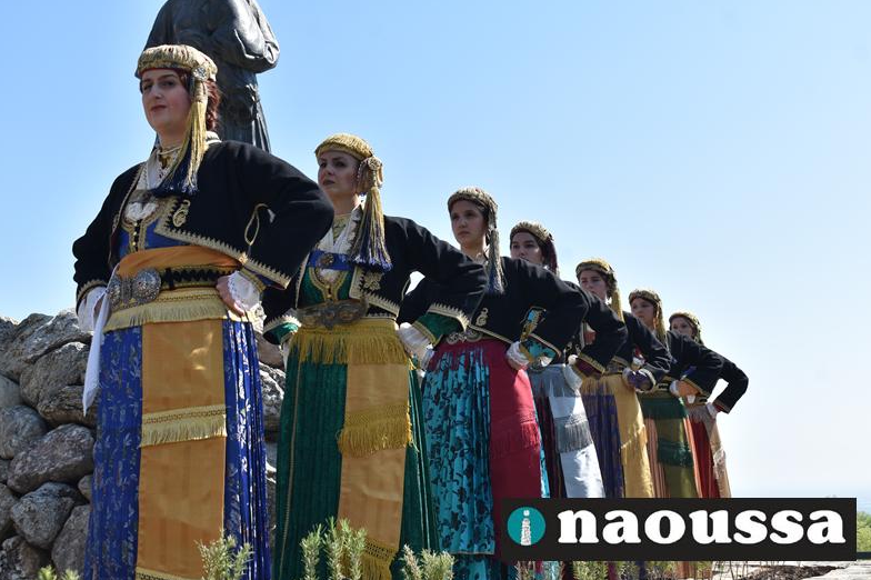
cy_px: 293
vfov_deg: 27.5
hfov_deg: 40.4
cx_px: 440
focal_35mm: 49
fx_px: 1185
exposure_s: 1/250
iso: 100
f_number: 8
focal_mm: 32
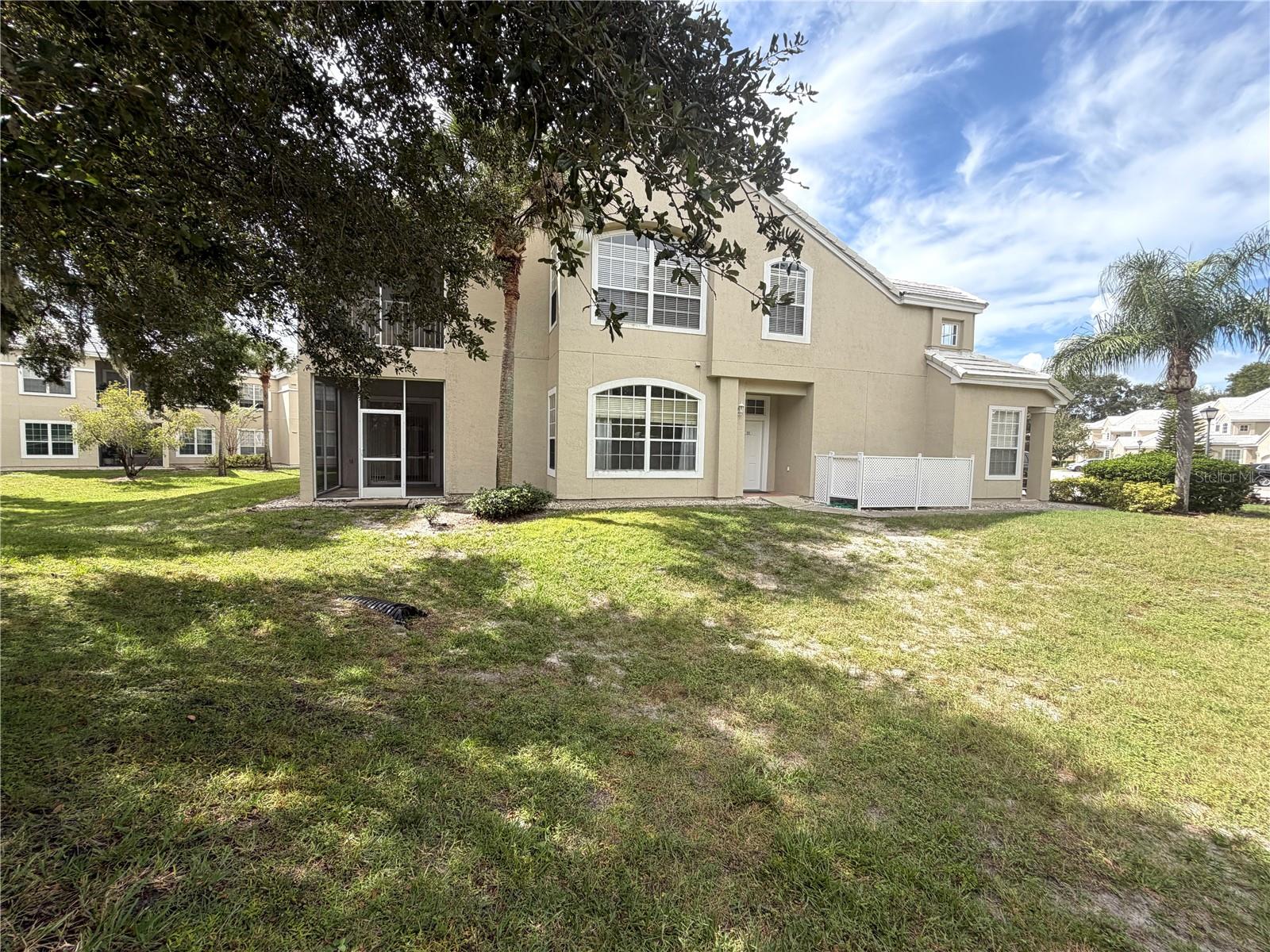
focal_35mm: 14
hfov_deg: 102.1
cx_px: 635
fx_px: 514
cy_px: 476
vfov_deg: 85.7
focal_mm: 2.22
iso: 32
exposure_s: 1/770
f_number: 2.2
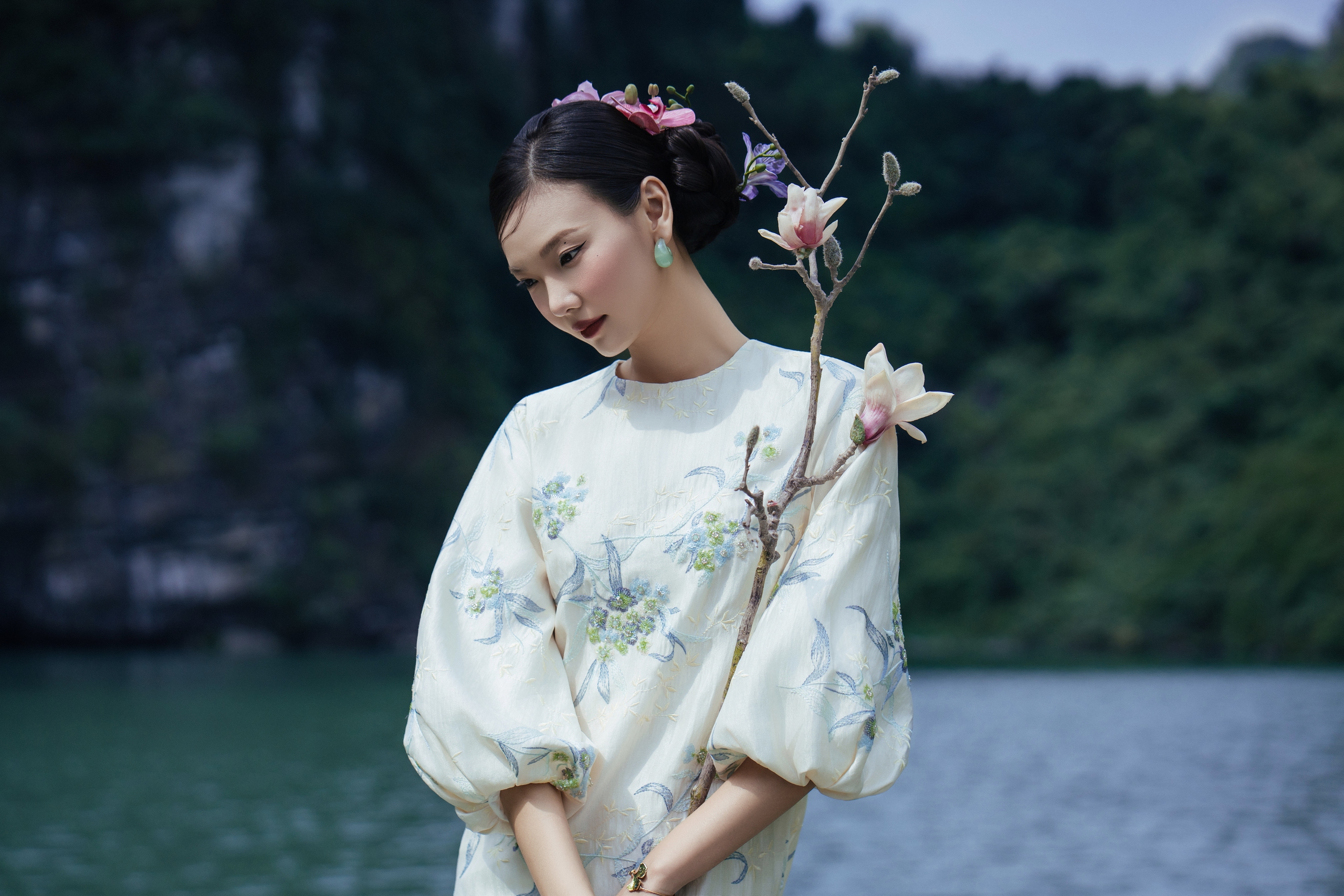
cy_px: 448
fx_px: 3173
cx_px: 672
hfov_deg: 23.9
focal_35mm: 85
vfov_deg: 16.1
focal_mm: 85
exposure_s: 1/5000
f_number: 3.2
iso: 320
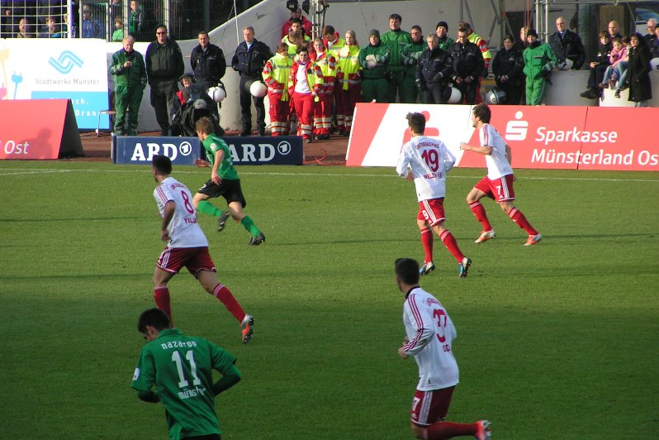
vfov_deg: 4.0
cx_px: 330
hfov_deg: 6.1
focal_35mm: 340
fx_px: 6223
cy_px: 194
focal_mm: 49.8
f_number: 4.5
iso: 50
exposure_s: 1/320
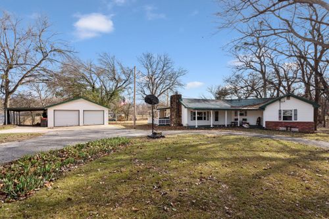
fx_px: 146
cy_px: 110
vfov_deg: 73.7
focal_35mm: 16
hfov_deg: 96.8
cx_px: 164
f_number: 9
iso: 250
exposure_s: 1/125
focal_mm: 16
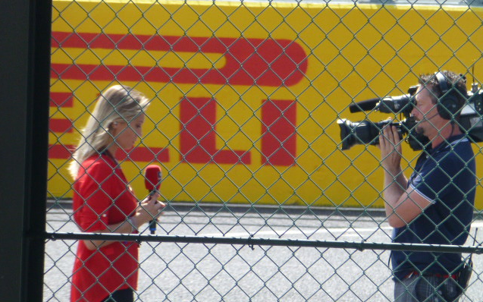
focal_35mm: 511
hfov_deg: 4.1
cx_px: 241
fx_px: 6726
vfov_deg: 2.6
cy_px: 164
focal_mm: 86
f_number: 6.4
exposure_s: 1/500
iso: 320
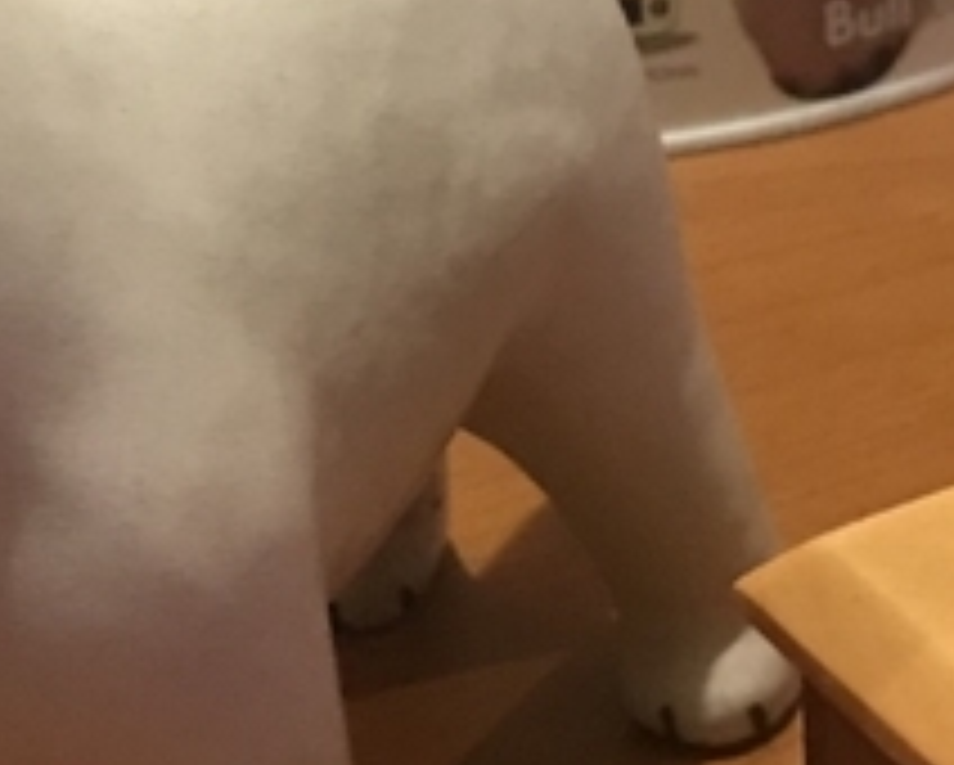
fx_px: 3730
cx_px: 801
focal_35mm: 132
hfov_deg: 14.5
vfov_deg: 11.5
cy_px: -68
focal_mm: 3.99
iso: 100
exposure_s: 1/13
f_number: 1.8
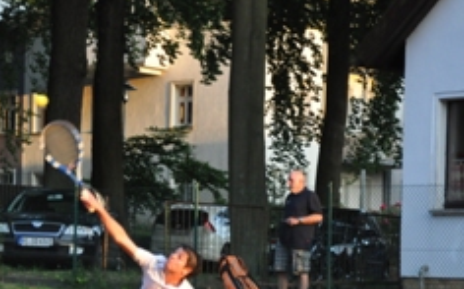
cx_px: 55
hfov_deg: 11.6
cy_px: 250
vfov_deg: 7.3
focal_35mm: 180
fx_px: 2274
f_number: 5.3
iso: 1600
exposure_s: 1/400
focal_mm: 62
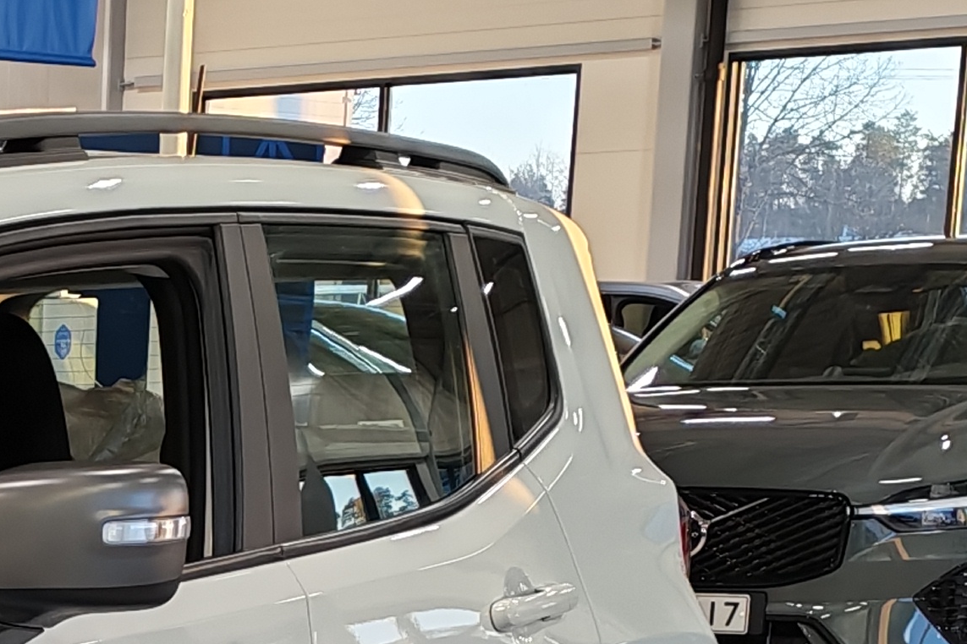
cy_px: 1063
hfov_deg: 15.2
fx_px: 3304
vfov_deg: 10.6
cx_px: -549
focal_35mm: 123
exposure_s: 1/100
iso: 160
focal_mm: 6.12
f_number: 1.9
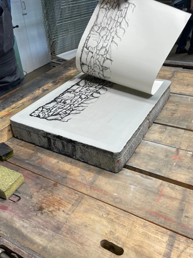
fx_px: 193
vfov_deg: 67.3
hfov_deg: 53.1
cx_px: 96
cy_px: 129
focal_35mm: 26
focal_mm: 4.2
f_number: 1.6
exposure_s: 1/100
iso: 80
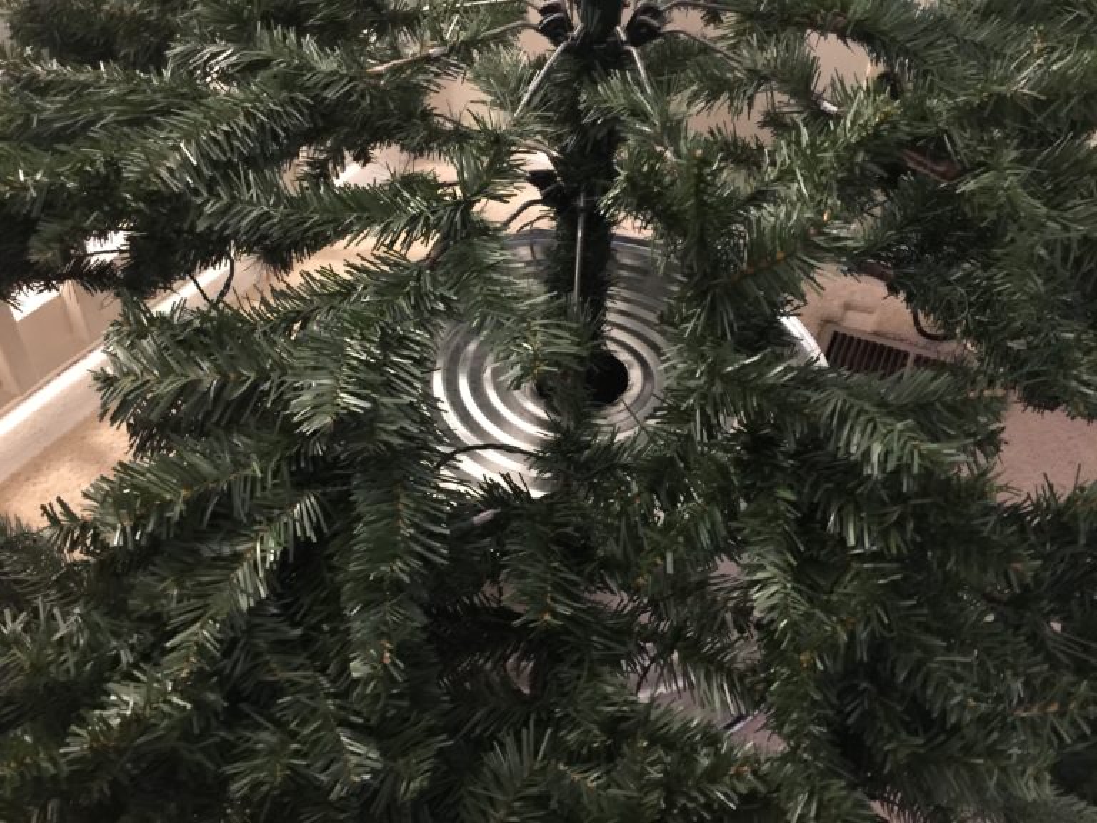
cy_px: 412
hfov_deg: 61.7
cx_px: 548
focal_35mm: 29
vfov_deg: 48.2
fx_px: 919
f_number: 2.2
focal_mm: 4.15
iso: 125
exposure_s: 1/4
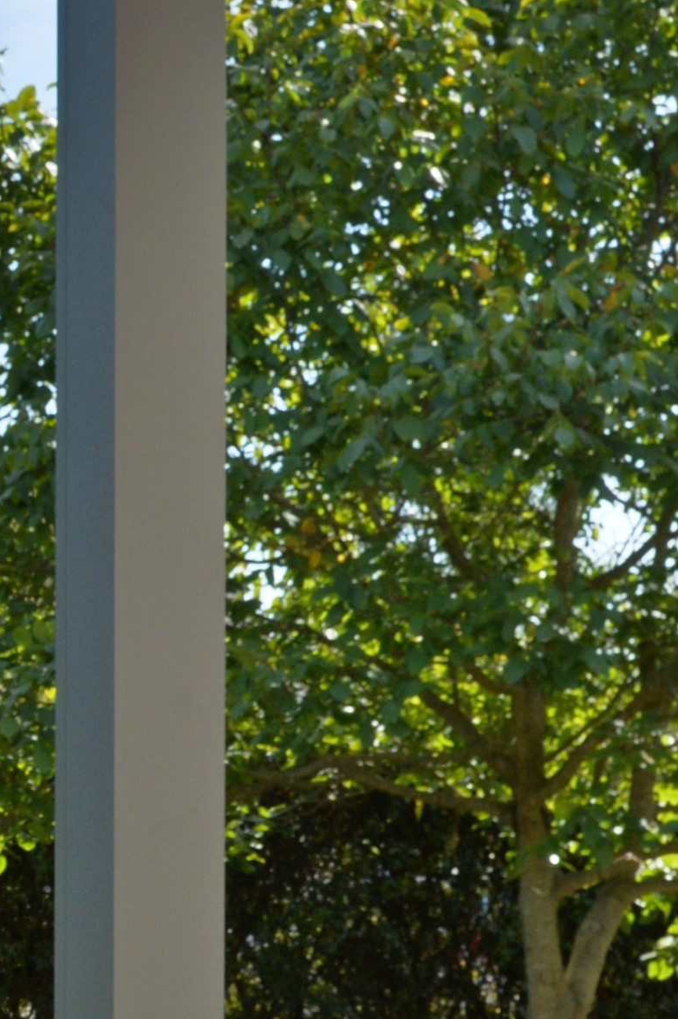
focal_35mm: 130
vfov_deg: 15.7
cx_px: -434
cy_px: 776
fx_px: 3677
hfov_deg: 10.1
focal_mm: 31
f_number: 11
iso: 800
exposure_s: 1/800
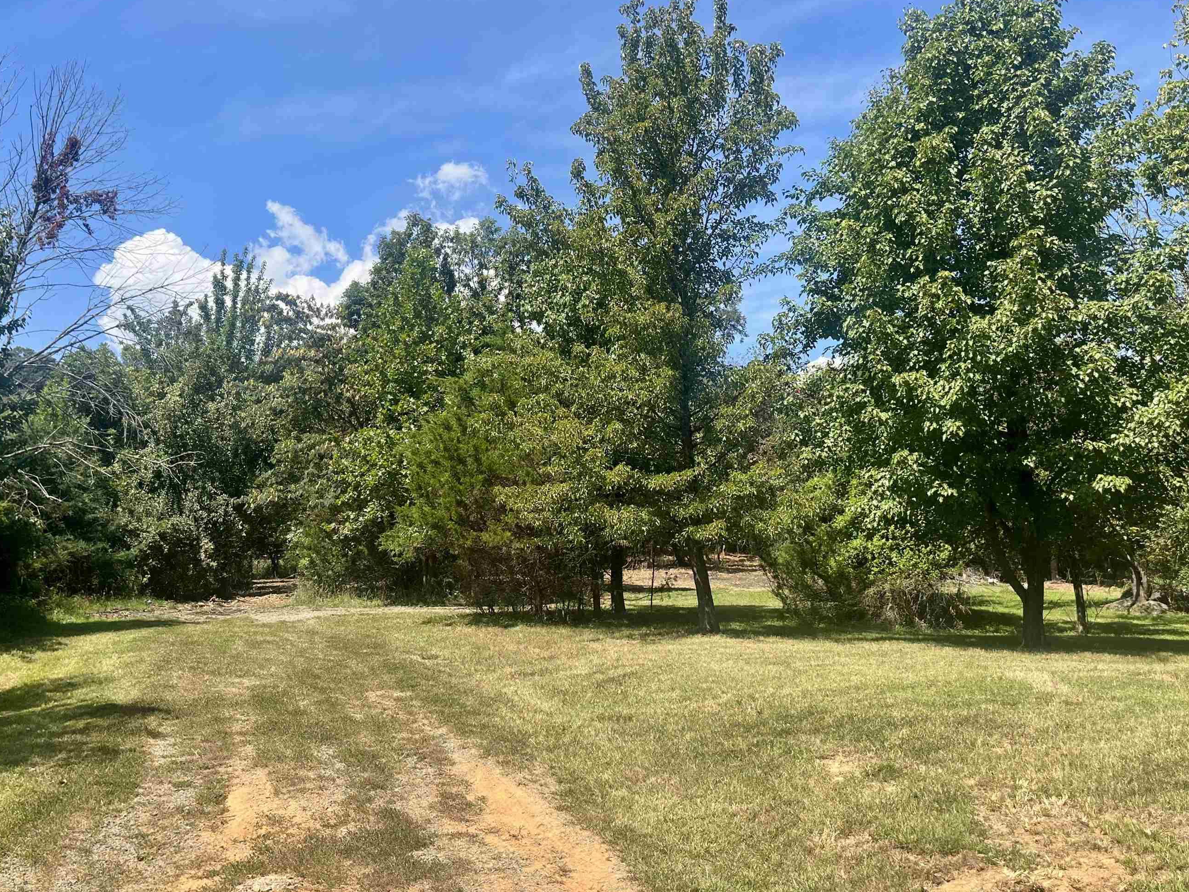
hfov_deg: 58.3
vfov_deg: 45.4
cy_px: 459
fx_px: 1065
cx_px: 564
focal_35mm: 31
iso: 50
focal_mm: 5.1
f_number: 1.6
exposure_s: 1/1890
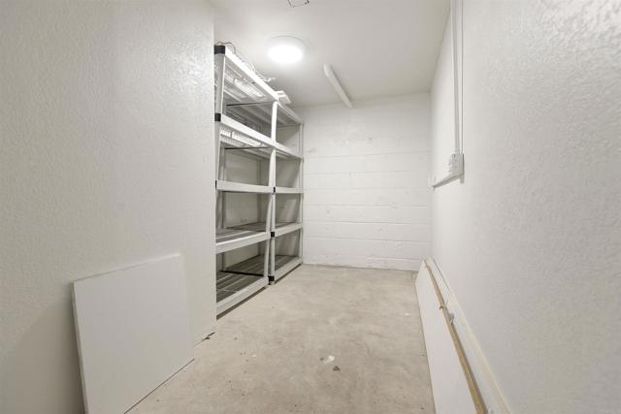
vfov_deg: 73.8
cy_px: 207
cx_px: 310
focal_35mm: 16
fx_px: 276
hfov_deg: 96.7
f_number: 5.6
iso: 100
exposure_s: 1/3
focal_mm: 16
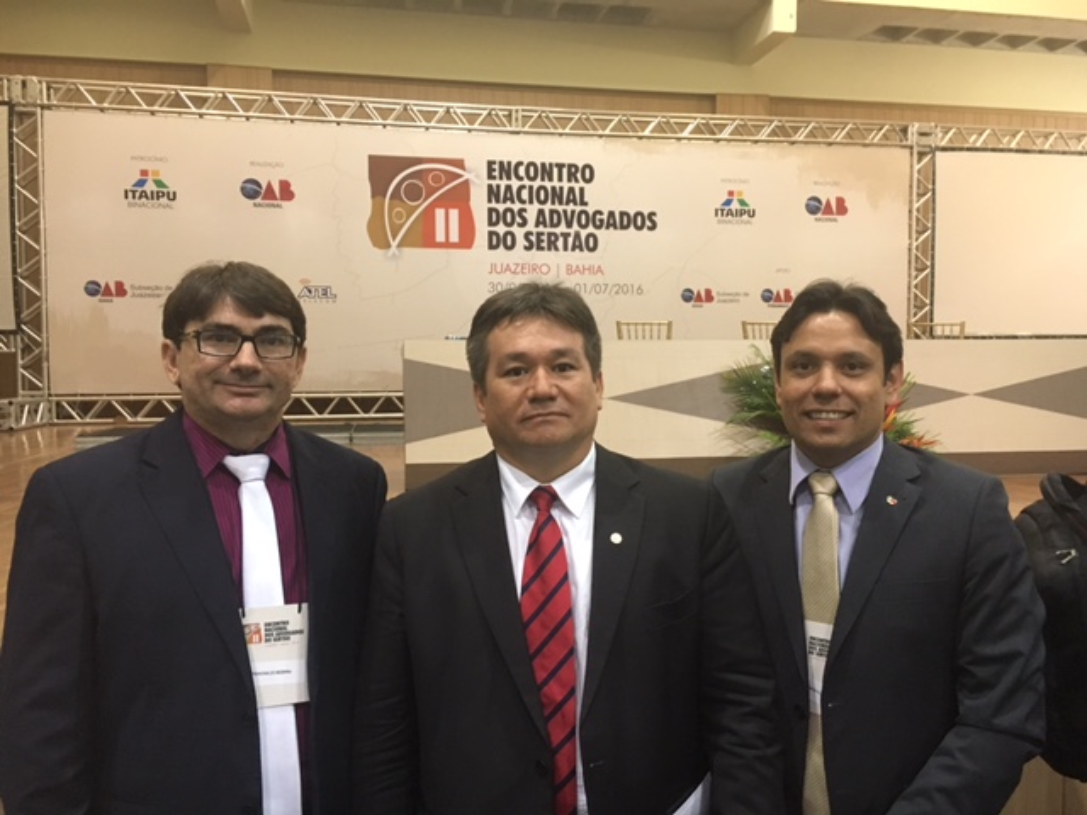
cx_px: 544
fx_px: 911
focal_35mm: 29
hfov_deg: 61.7
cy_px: 408
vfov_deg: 48.2
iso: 200
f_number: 2.2
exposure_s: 1/17
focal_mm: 4.15
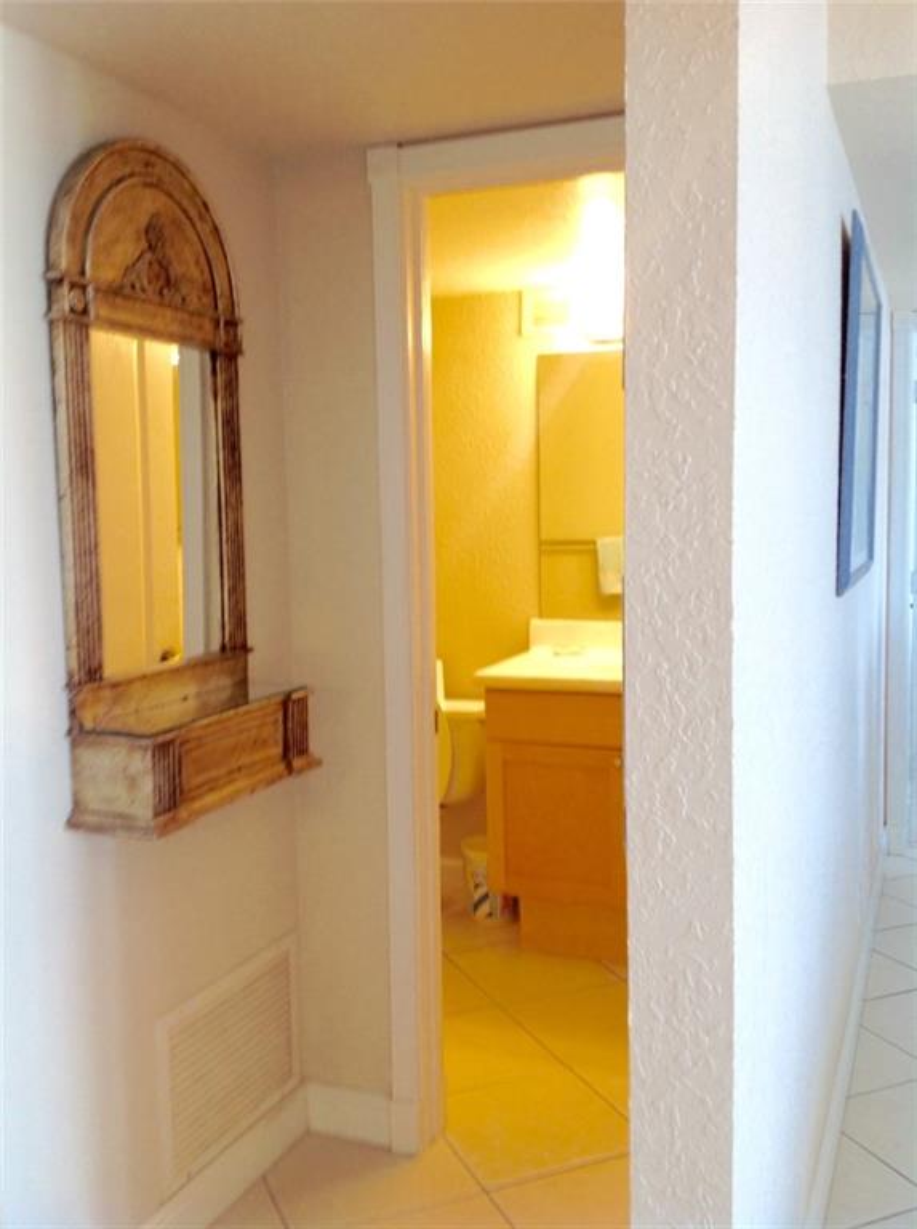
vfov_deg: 52.7
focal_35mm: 35
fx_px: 1240
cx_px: 458
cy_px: 614
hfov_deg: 40.6
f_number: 2.4
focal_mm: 4.28
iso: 50
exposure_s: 1/20
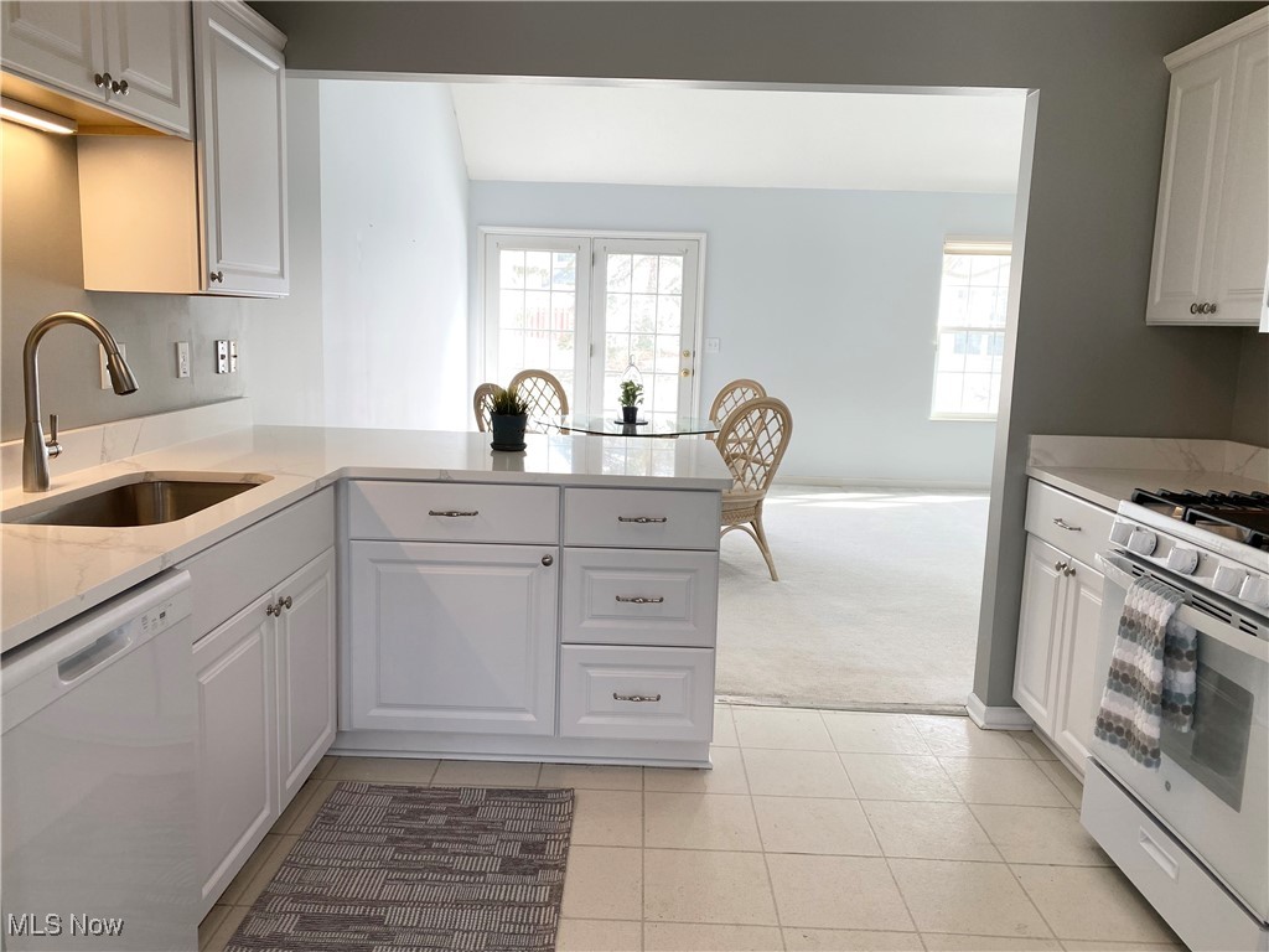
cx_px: 634
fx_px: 953
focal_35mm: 26
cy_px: 476
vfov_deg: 53.1
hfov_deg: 67.3
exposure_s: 1/180
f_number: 1.8
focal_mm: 4.25
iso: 32
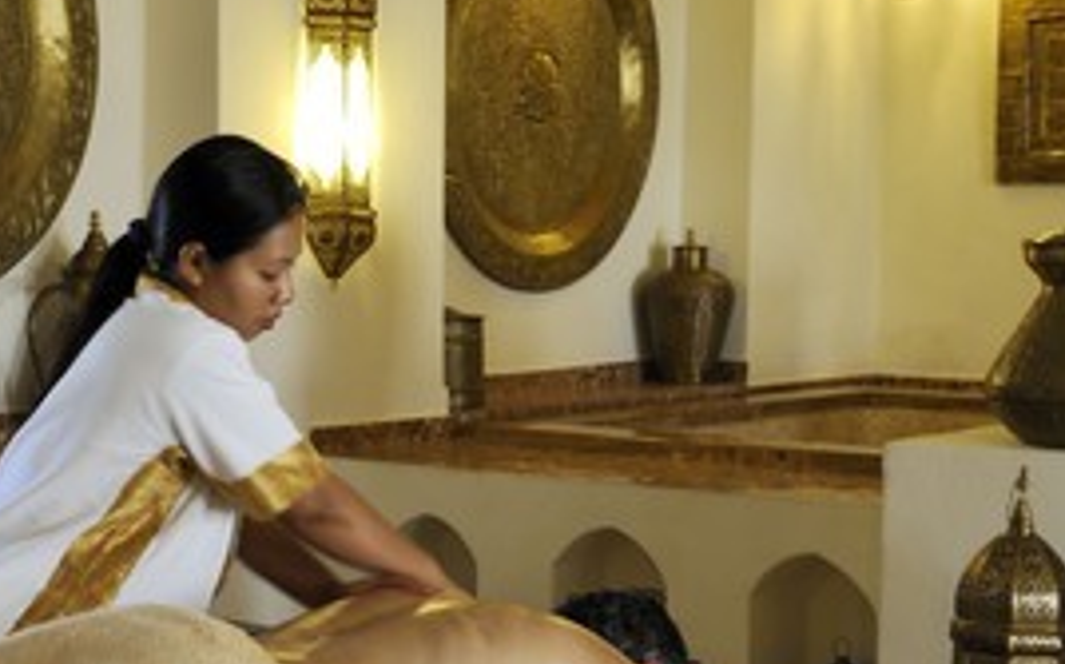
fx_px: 2320
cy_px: 429
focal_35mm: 80
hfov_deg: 25.5
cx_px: 262
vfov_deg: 16.3
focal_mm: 50
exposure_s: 1/5
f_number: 6.3
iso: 400
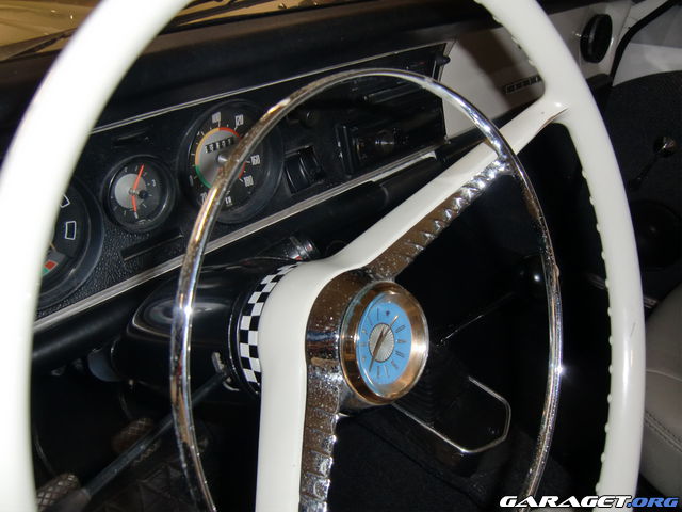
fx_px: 571
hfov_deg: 61.7
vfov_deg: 48.2
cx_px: 341
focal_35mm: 29
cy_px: 256
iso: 125
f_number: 3.5
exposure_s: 1/15
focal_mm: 5.2
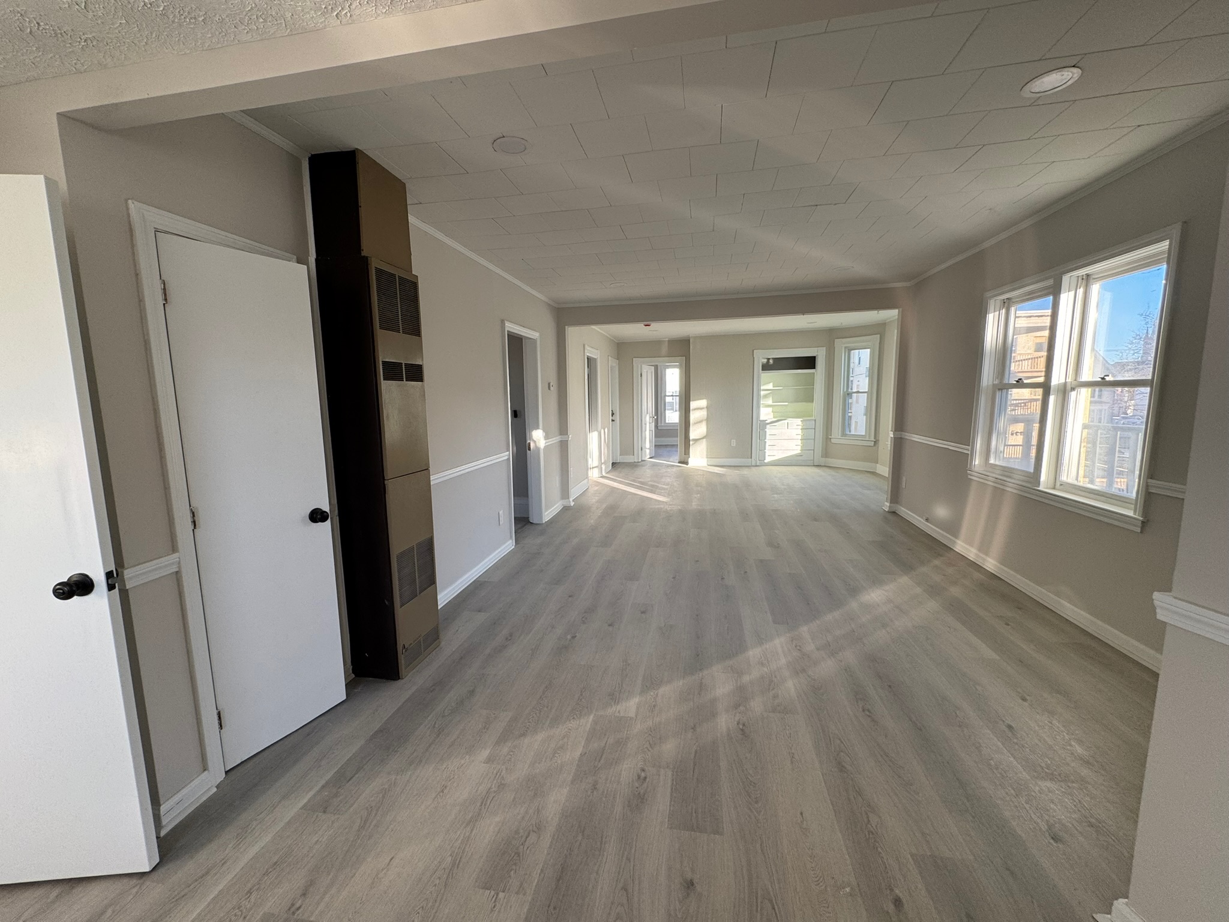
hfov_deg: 102.1
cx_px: 614
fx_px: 497
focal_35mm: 14
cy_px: 461
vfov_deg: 85.7
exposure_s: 1/99
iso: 80
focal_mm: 2.22
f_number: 2.2
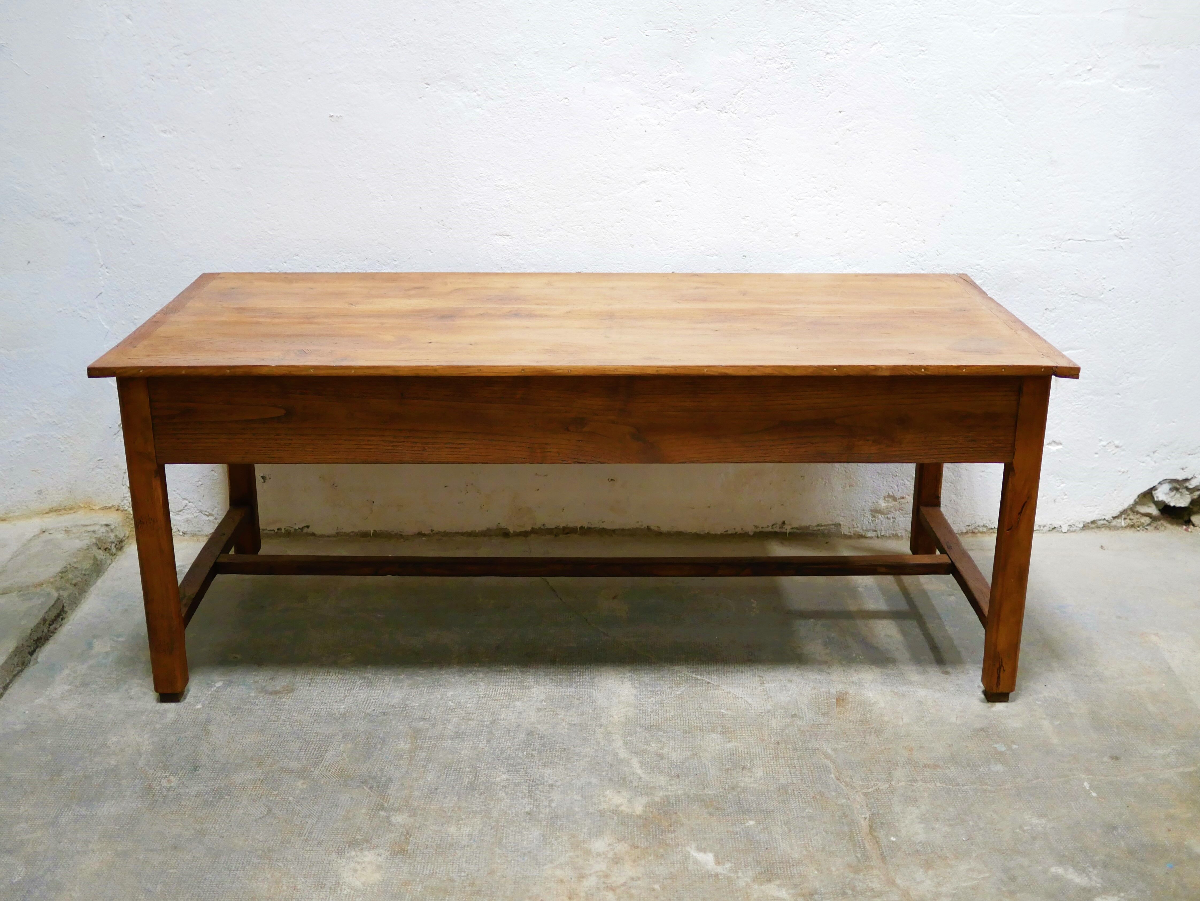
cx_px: 600
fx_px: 1387
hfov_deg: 46.8
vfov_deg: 36.0
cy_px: 450
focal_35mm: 40
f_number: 1.7
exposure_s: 1/60
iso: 800
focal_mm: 20
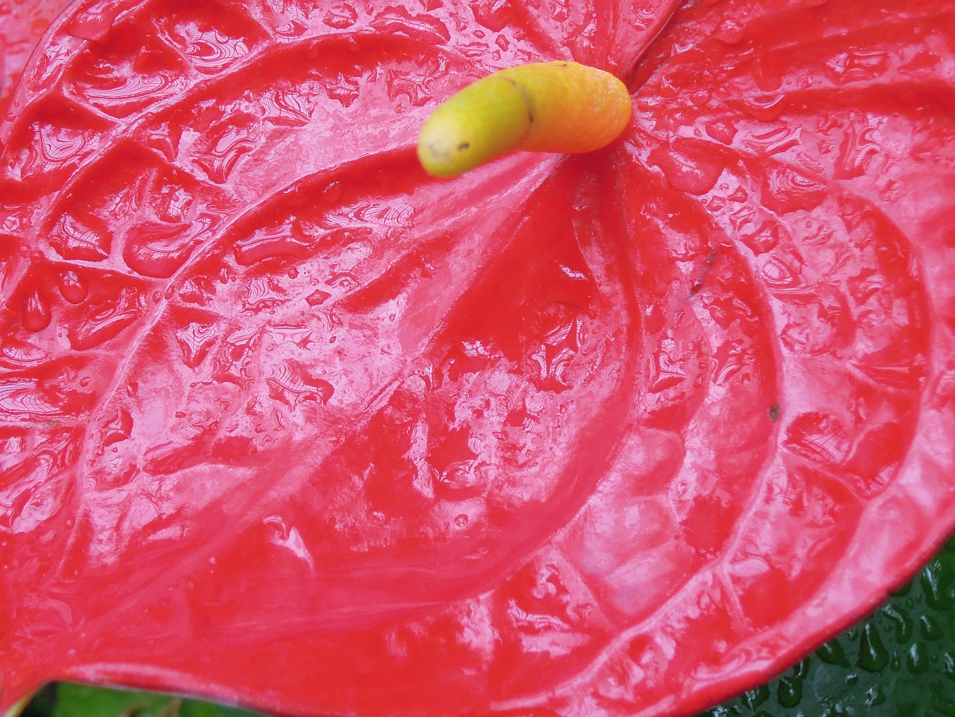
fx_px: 2538
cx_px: 334
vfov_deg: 16.0
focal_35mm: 92
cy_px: 228
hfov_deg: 21.2
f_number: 4.2
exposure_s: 1/100
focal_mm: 11.1
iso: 250
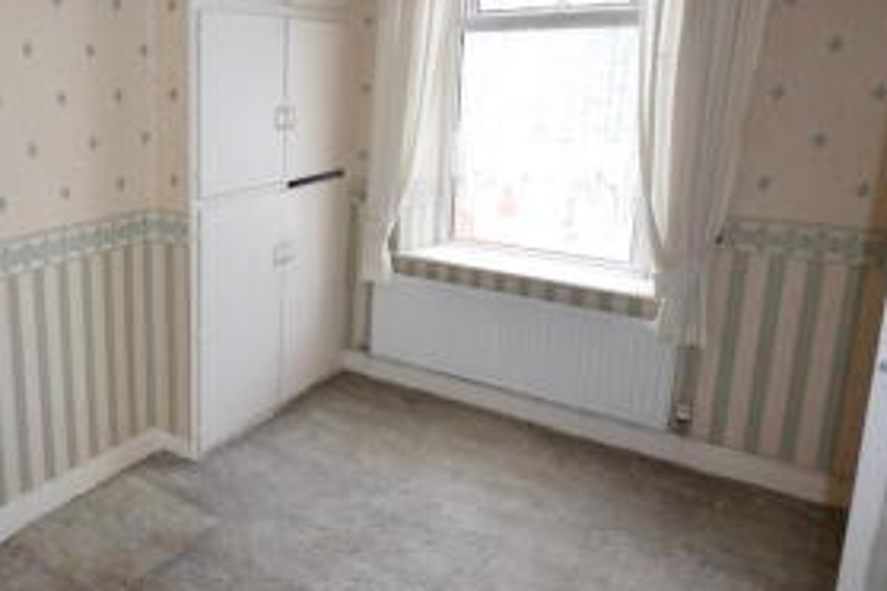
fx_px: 725
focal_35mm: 29
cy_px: 218
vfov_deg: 44.0
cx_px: 191
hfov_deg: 58.6
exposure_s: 1/125
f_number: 5.6
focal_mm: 11.5
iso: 800
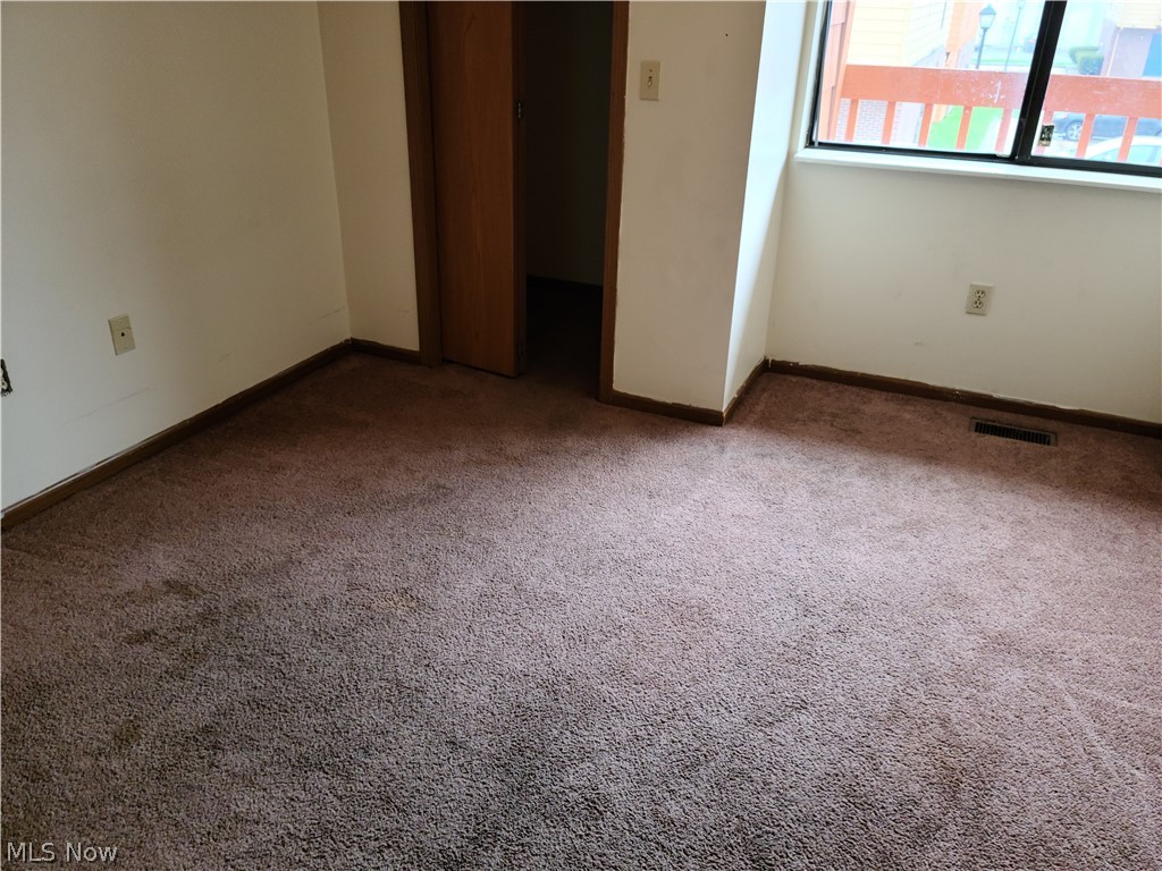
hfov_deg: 63.4
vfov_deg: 49.7
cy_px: 436
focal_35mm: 28
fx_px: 940
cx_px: 581
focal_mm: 5.9
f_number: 2
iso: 200
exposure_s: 1/40
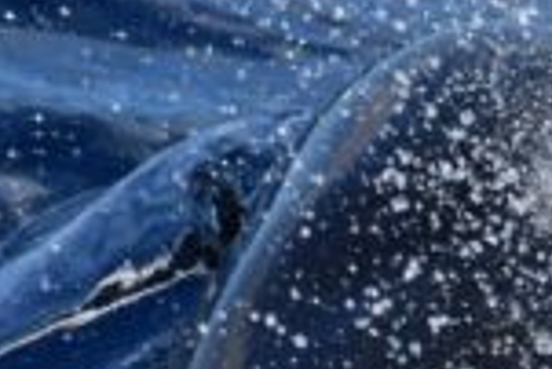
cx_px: 841
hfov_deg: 0.9
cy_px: 459
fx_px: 34087
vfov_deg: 0.6
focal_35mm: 2221
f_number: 6
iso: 900
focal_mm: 420
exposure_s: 1/8000
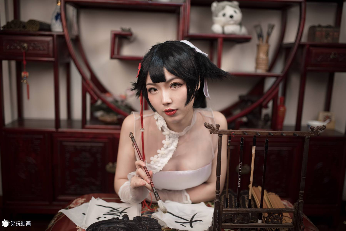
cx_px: 173
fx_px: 336
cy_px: 116
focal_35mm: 35
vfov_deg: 37.9
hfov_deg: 54.4
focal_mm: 35
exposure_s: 1/200
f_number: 1.4
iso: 400
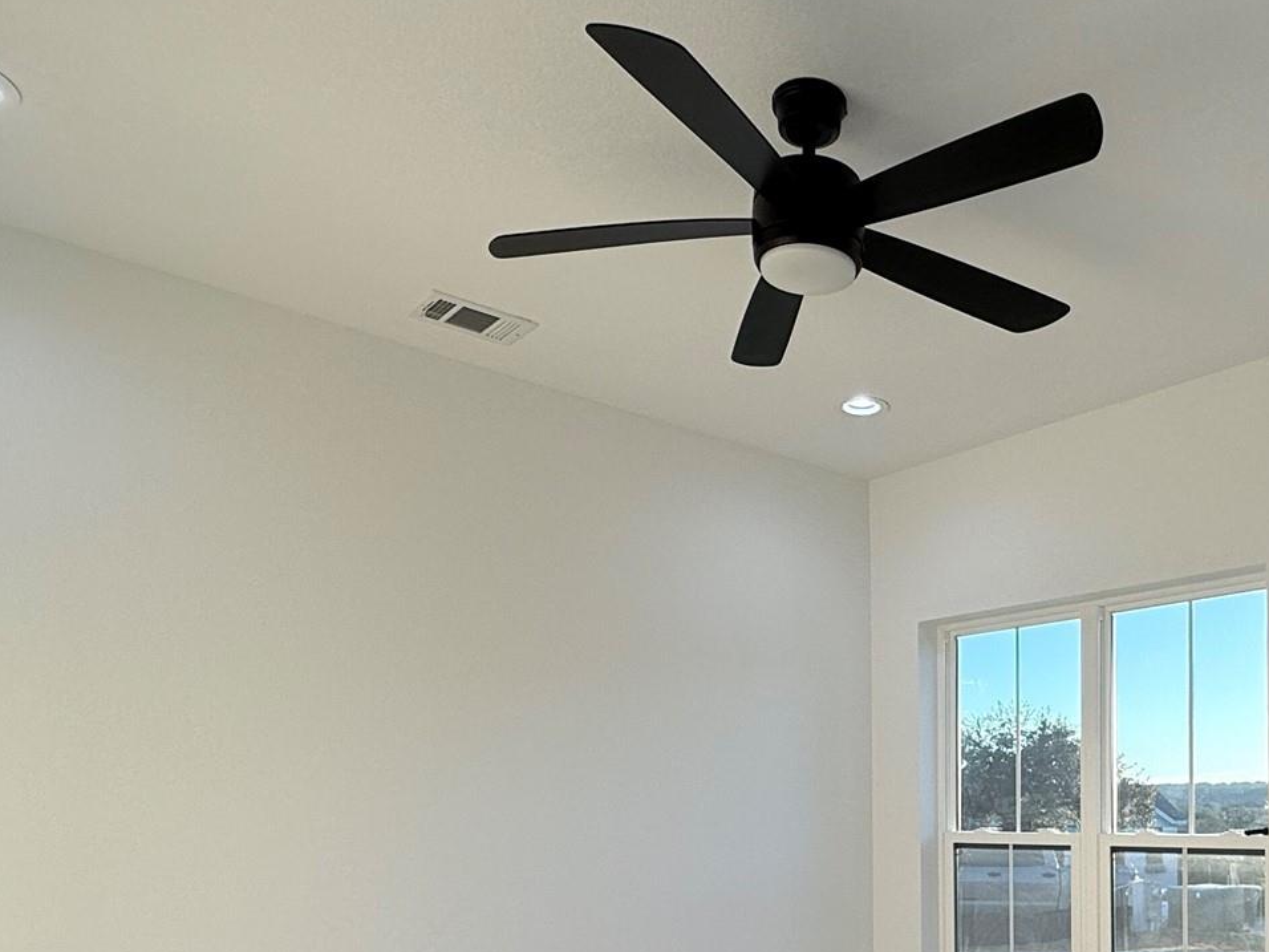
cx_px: 884
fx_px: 1100
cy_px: 811
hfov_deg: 58.1
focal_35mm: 30
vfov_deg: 43.7
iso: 64
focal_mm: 2.22
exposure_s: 1/255
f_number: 2.2
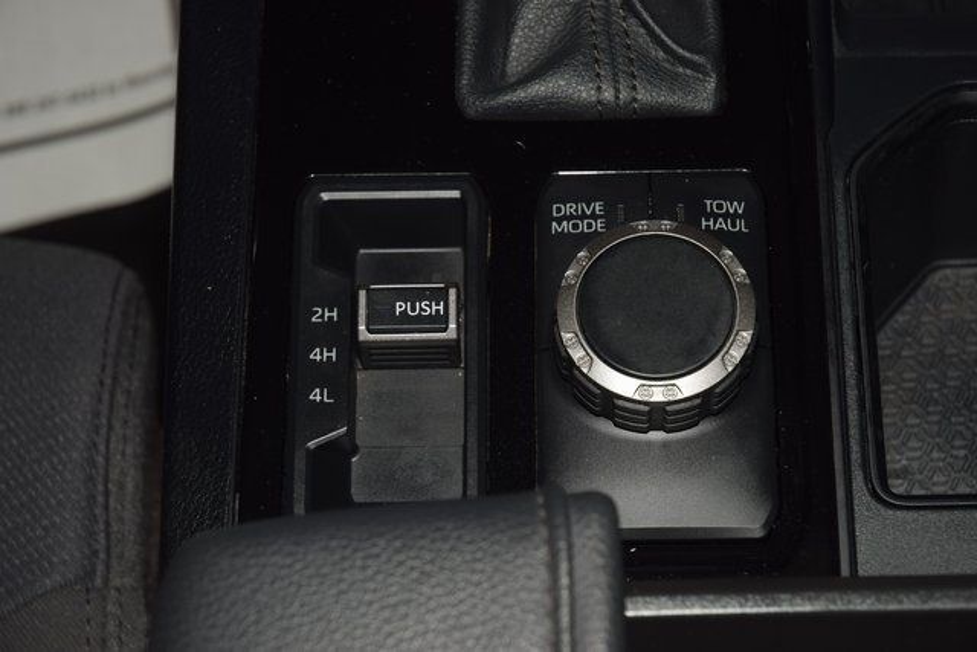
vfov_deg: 13.0
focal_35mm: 105
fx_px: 2850
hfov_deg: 19.5
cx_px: 488
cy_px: 326
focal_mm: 70
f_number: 8
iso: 100
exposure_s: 1/125
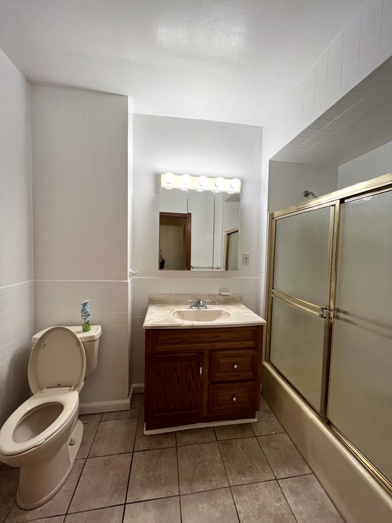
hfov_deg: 89.9
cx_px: 196
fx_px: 196
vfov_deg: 106.2
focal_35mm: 13
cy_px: 262
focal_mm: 1.57
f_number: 1.8
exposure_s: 1/120
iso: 80
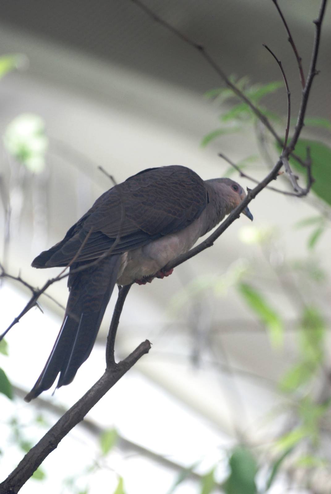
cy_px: 247
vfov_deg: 7.0
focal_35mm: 292
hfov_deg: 4.7
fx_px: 4022
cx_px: 166
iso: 1000
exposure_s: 1/250
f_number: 5
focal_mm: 195
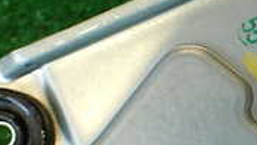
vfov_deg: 10.1
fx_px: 818
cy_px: 112
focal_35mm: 120
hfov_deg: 16.8
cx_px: 343
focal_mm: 5.79
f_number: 2.4
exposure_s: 1/60
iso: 125
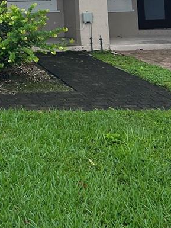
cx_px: -91
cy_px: -37
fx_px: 533
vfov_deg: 22.4
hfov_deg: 16.5
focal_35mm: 81
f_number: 1.5
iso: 50
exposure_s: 1/982
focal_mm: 5.7
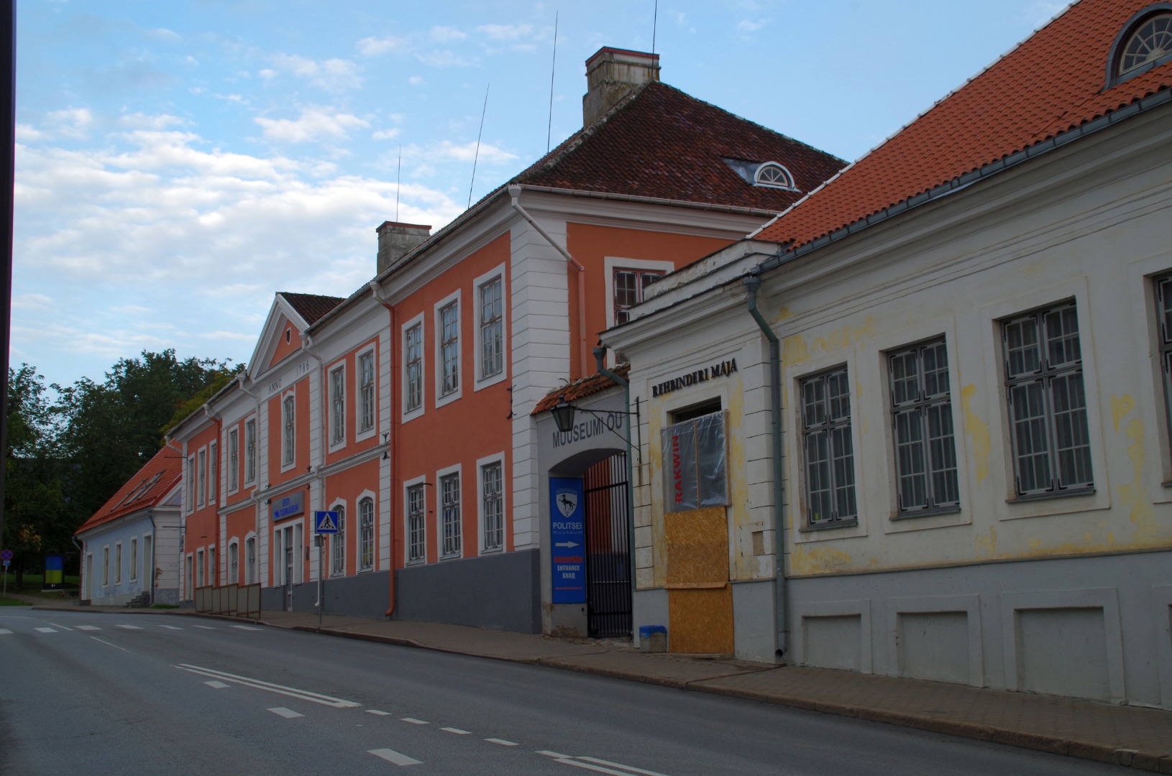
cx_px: 586
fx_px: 1365
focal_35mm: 42
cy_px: 388
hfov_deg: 46.5
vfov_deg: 31.8
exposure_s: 1/60
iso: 250
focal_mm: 28
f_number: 11
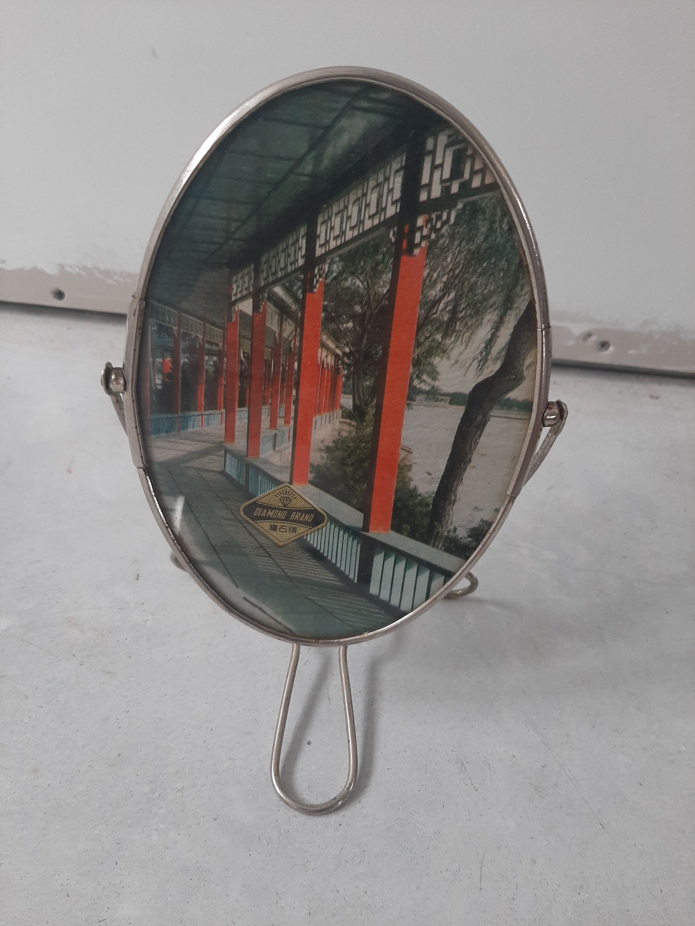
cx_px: 348
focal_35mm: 26
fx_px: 696
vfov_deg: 67.3
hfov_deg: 53.1
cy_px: 463
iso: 100
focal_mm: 3.93
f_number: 1.7
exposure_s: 1/50
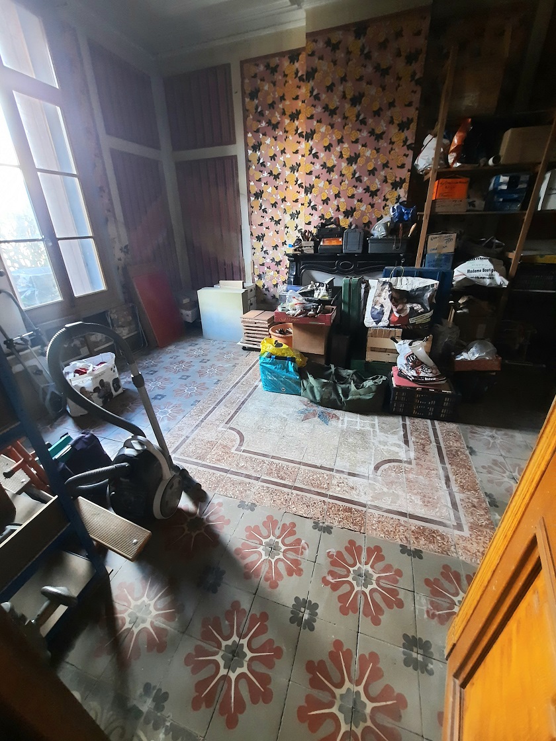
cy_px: 370
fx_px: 278
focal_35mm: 13
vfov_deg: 106.2
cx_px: 278
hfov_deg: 89.9
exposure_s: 1/20
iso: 500
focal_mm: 1.74
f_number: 2.2
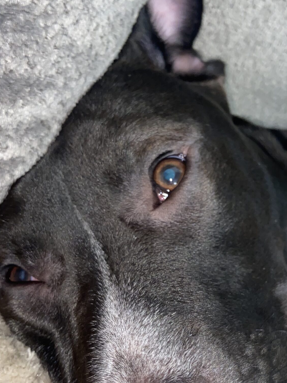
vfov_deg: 42.5
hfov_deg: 32.8
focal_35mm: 44
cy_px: 247
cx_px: 171
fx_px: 486
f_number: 1.8
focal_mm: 4.25
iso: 64
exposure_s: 1/9
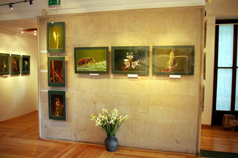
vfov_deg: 41.6
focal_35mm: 32
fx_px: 208
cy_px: 79
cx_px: 119
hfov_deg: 59.5
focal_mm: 21
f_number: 4
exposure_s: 1/15
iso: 200
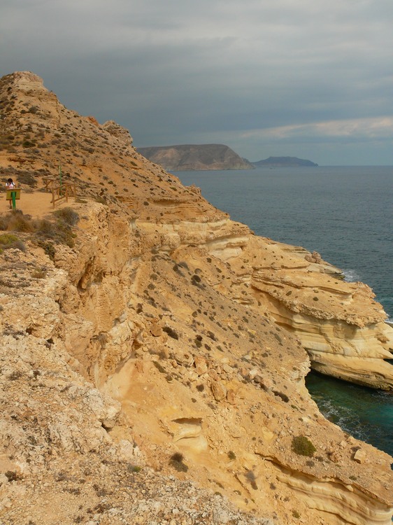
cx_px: 196
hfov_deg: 40.7
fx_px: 530
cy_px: 262
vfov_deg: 52.6
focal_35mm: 35
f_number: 5.6
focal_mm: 7.4
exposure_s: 1/250
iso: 100
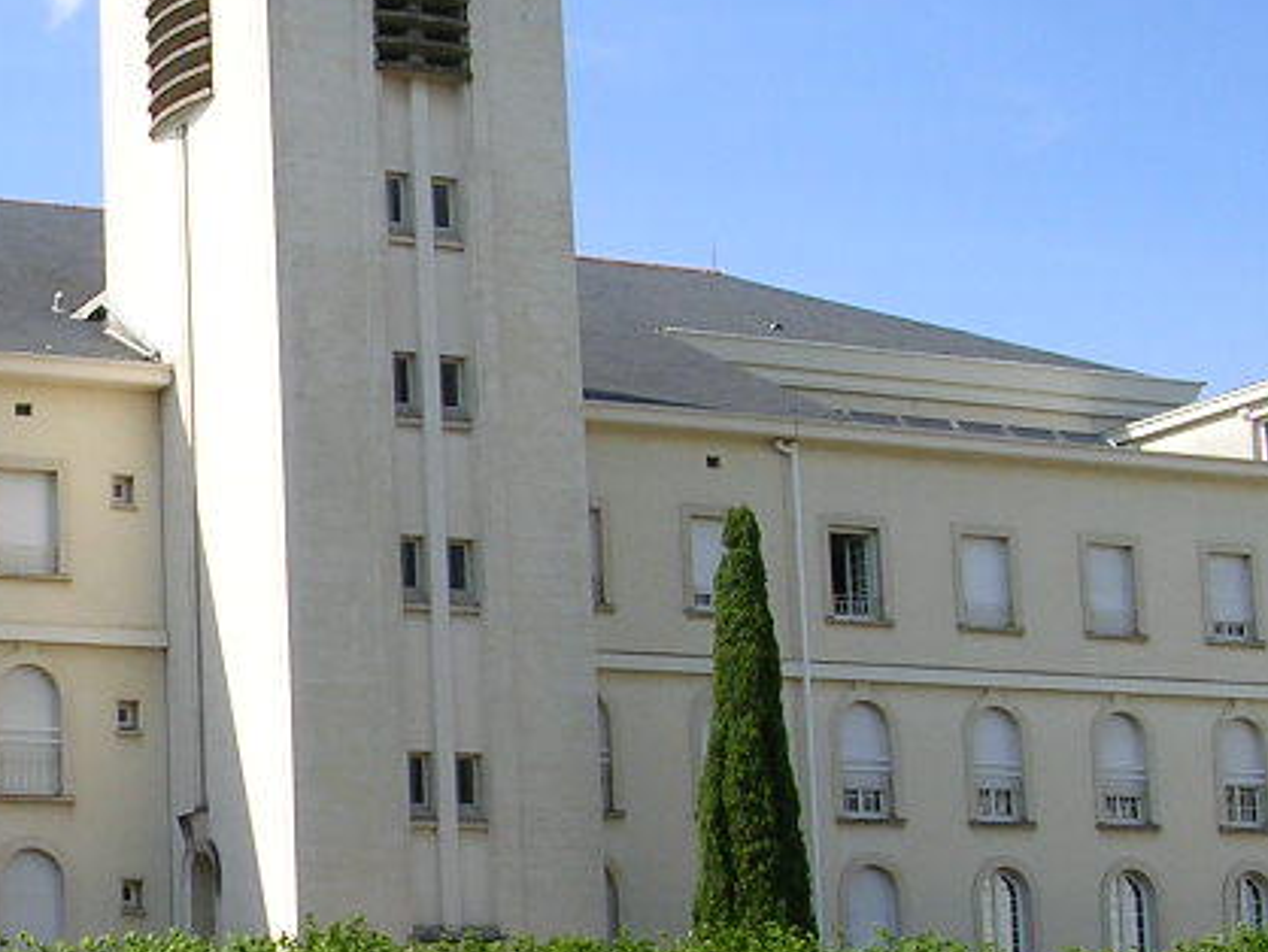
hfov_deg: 20.5
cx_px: 27
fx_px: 3409
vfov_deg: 15.9
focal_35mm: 93
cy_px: 558
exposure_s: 1/253
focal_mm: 5.8
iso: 50
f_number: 5.6
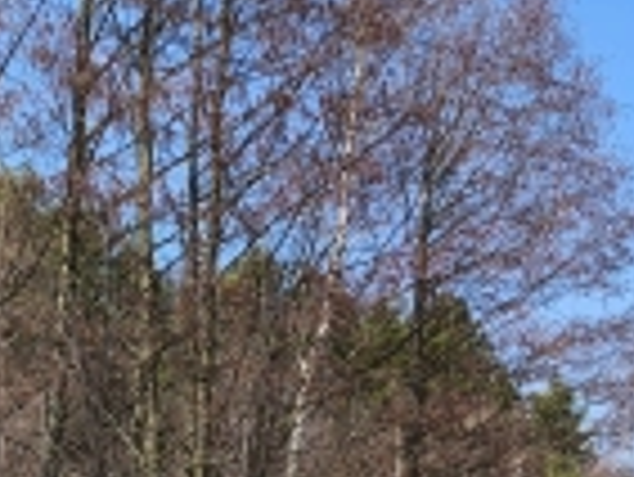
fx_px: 1870
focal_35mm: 102
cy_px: 680
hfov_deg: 19.0
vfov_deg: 13.8
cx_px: 553
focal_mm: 5.35
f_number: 1.7
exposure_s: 1/1579
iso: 80
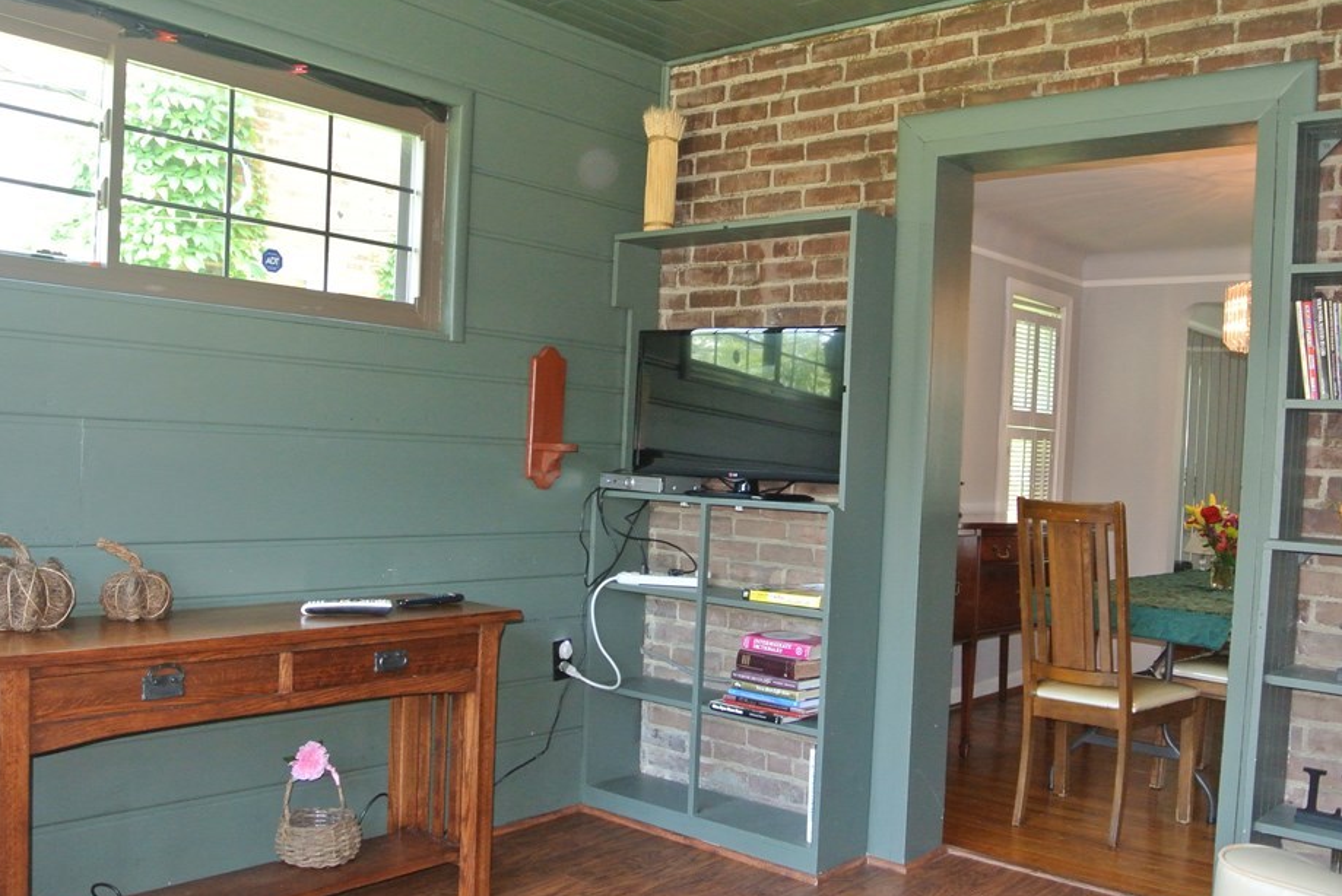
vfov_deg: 40.0
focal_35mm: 33
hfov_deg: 57.2
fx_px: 1231
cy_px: 505
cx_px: 686
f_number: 3.5
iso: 720
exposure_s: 1/60
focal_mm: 10.7
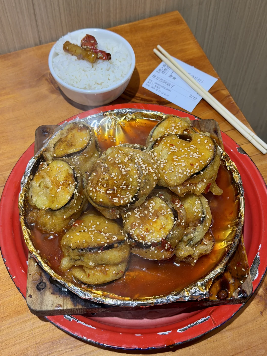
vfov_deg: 39.7
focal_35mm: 48
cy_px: 178
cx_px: 134
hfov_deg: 30.3
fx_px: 494
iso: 64
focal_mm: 6.76
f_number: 1.78
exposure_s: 1/100
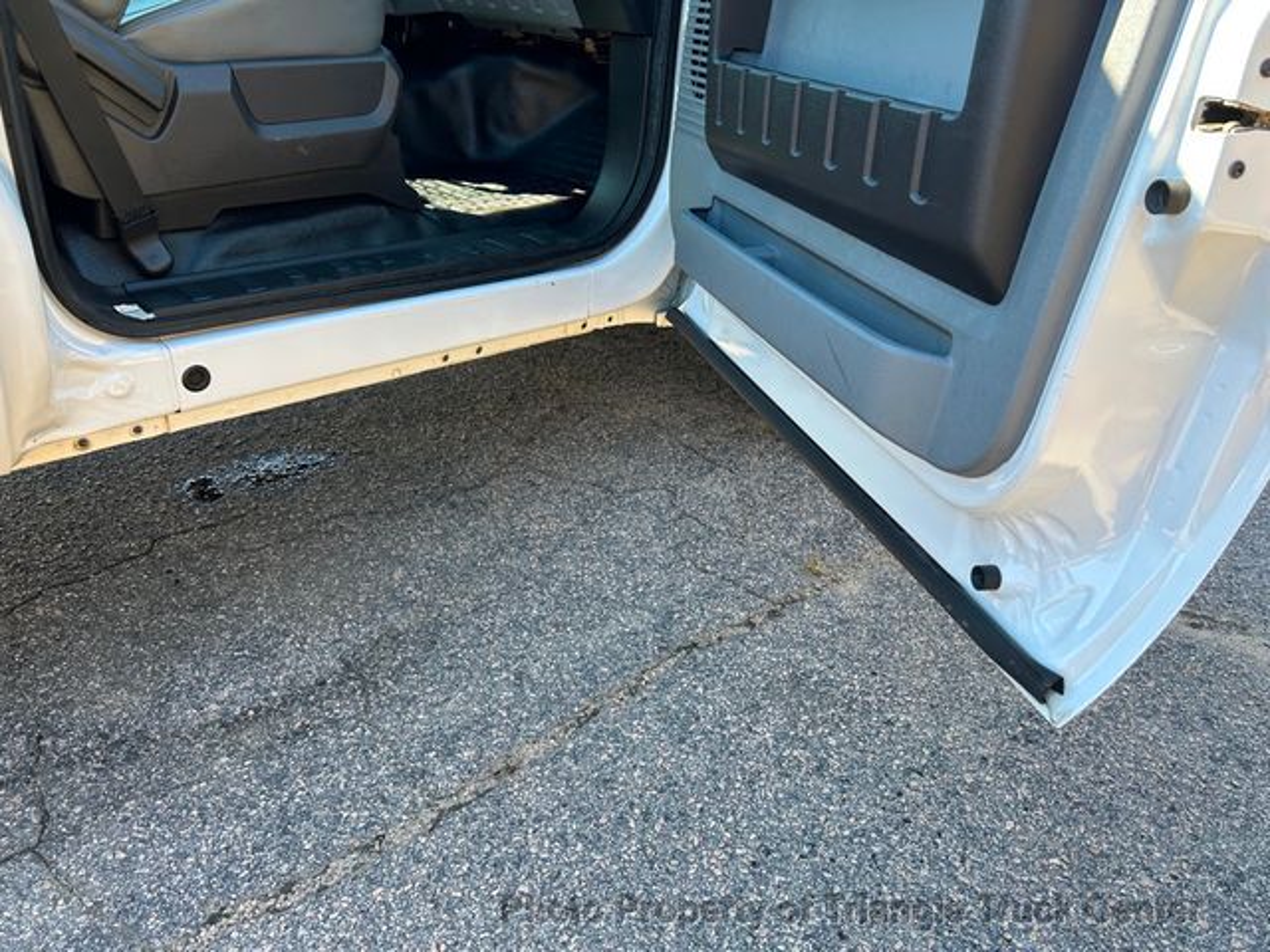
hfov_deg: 67.3
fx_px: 954
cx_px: 635
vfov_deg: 53.1
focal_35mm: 26
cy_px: 476
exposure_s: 1/277
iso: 40
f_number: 1.5
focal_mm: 5.7
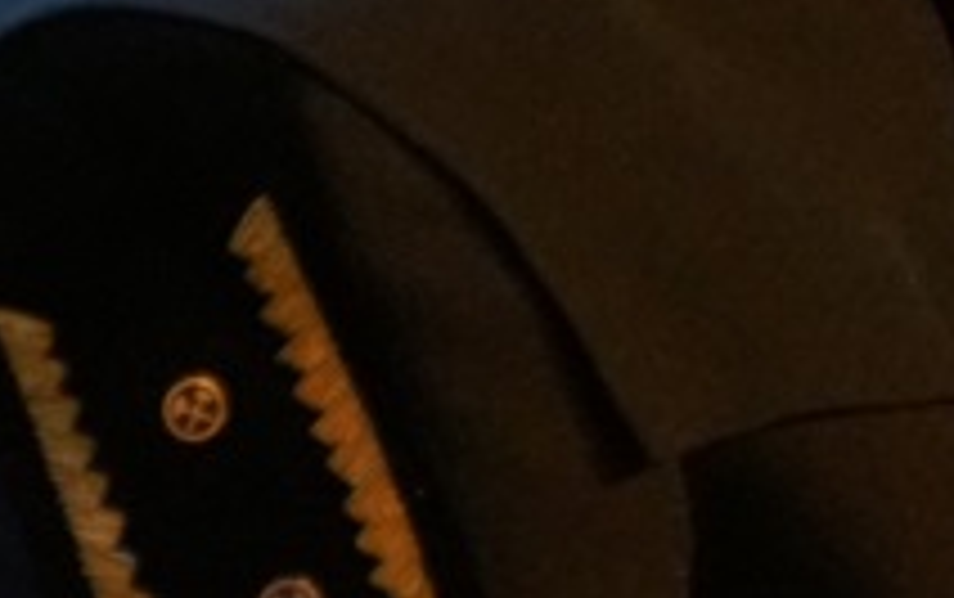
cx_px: 1881
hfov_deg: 3.2
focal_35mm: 648
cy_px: -339
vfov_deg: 2.0
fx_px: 16866
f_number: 5.6
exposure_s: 1/13
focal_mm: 90
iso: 3200
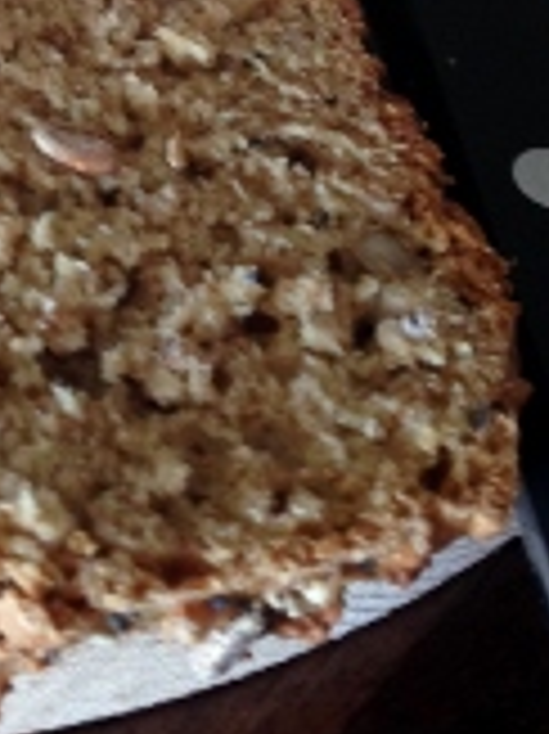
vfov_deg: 19.4
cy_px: -86
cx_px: -198
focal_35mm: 97
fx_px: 2054
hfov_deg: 14.5
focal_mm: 4.12
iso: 100
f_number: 2.4
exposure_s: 1/20
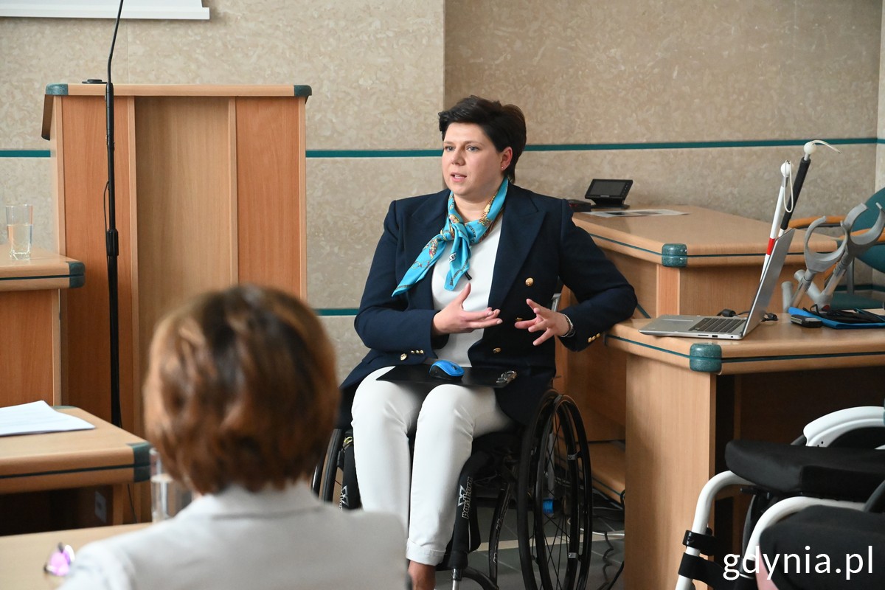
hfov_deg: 19.5
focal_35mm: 105
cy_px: 295
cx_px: 442
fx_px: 2581
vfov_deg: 13.0
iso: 8000
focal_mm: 70
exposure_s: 1/80
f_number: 4
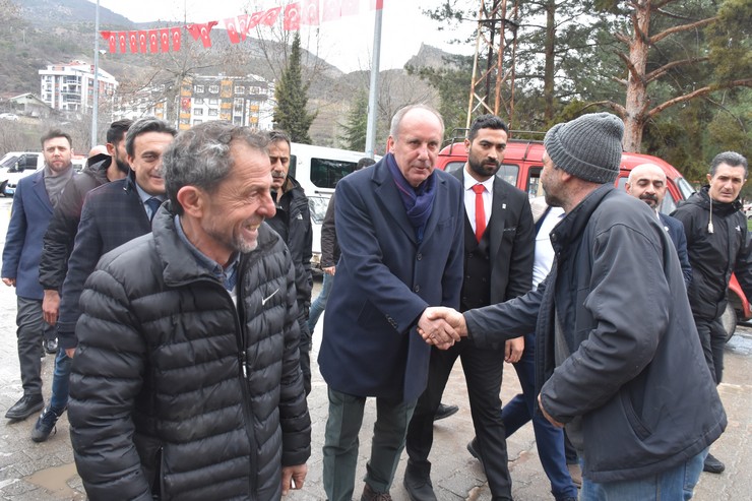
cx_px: 376
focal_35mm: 27
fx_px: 564
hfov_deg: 67.4
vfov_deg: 47.9
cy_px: 250
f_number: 7.1
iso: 800
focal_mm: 18
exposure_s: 1/200
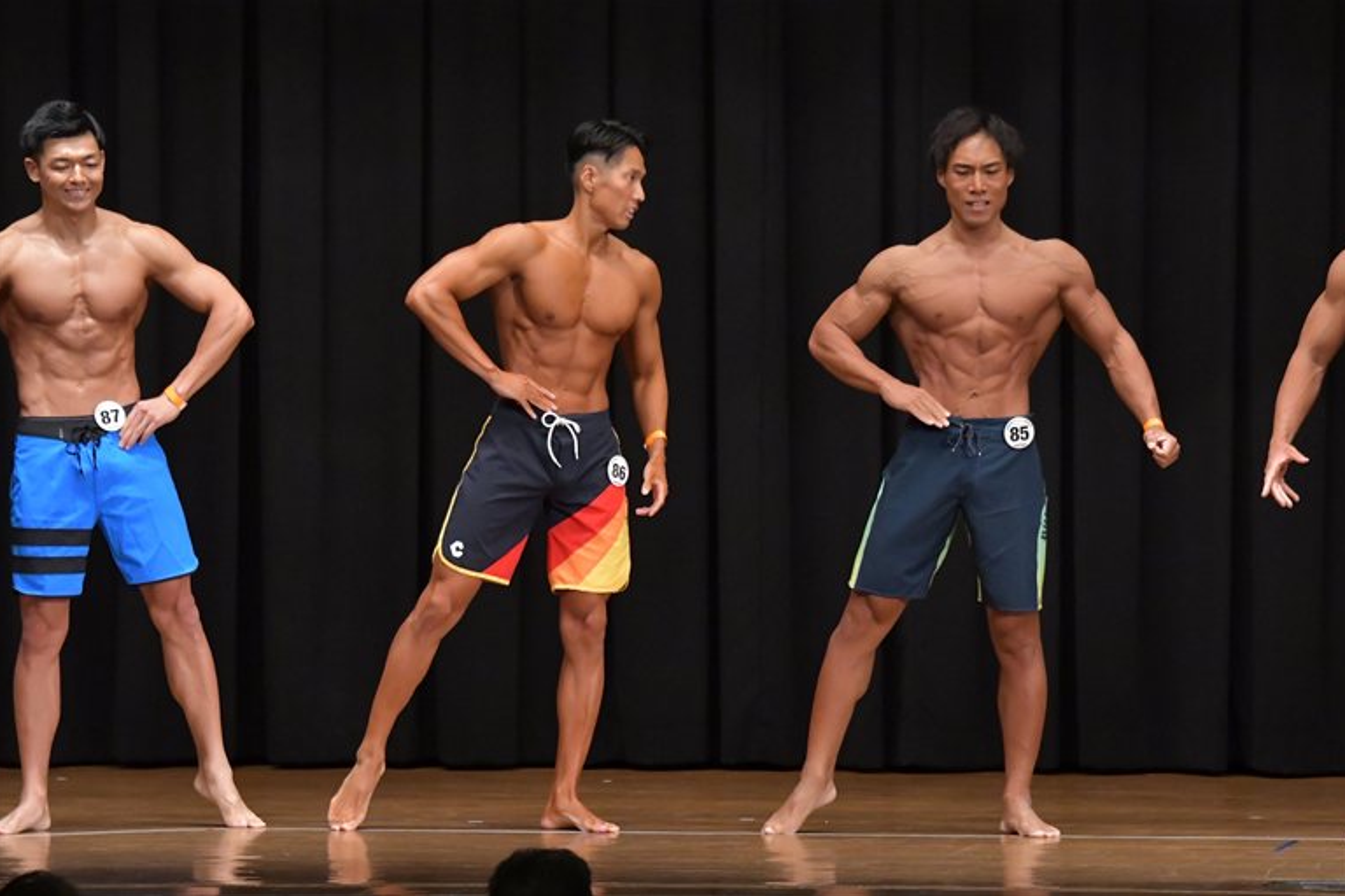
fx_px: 8181
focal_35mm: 219
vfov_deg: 6.3
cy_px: 446
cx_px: 673
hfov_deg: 9.4
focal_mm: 145
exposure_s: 1/400
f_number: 5.6
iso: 6400
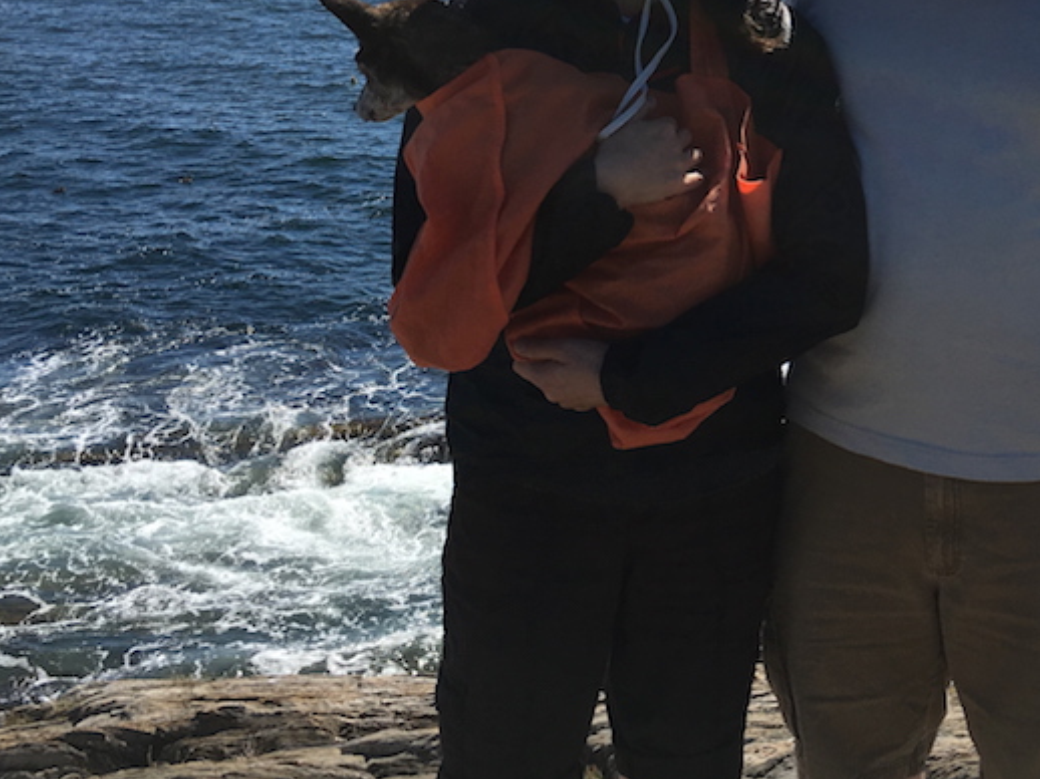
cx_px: 865
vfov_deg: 25.2
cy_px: 66
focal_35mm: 56
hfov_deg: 33.2
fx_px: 1682
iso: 25
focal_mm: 4.15
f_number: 2.2
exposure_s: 1/2404
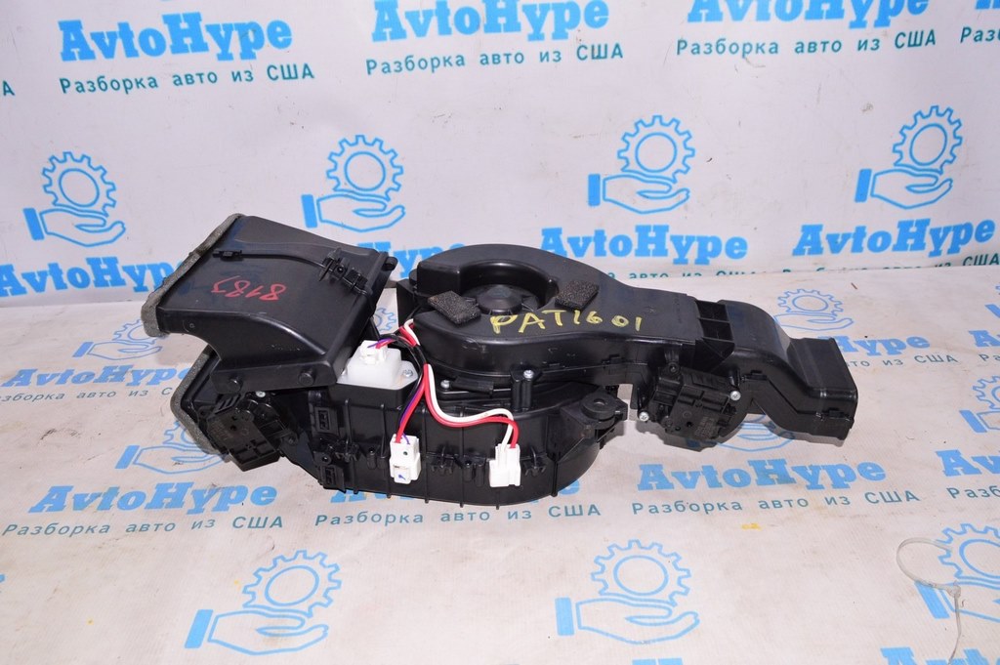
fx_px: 833
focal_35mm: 30
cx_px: 500
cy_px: 332
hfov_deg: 62.0
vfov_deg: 43.5
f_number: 8
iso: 1600
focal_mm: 20
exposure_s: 1/200
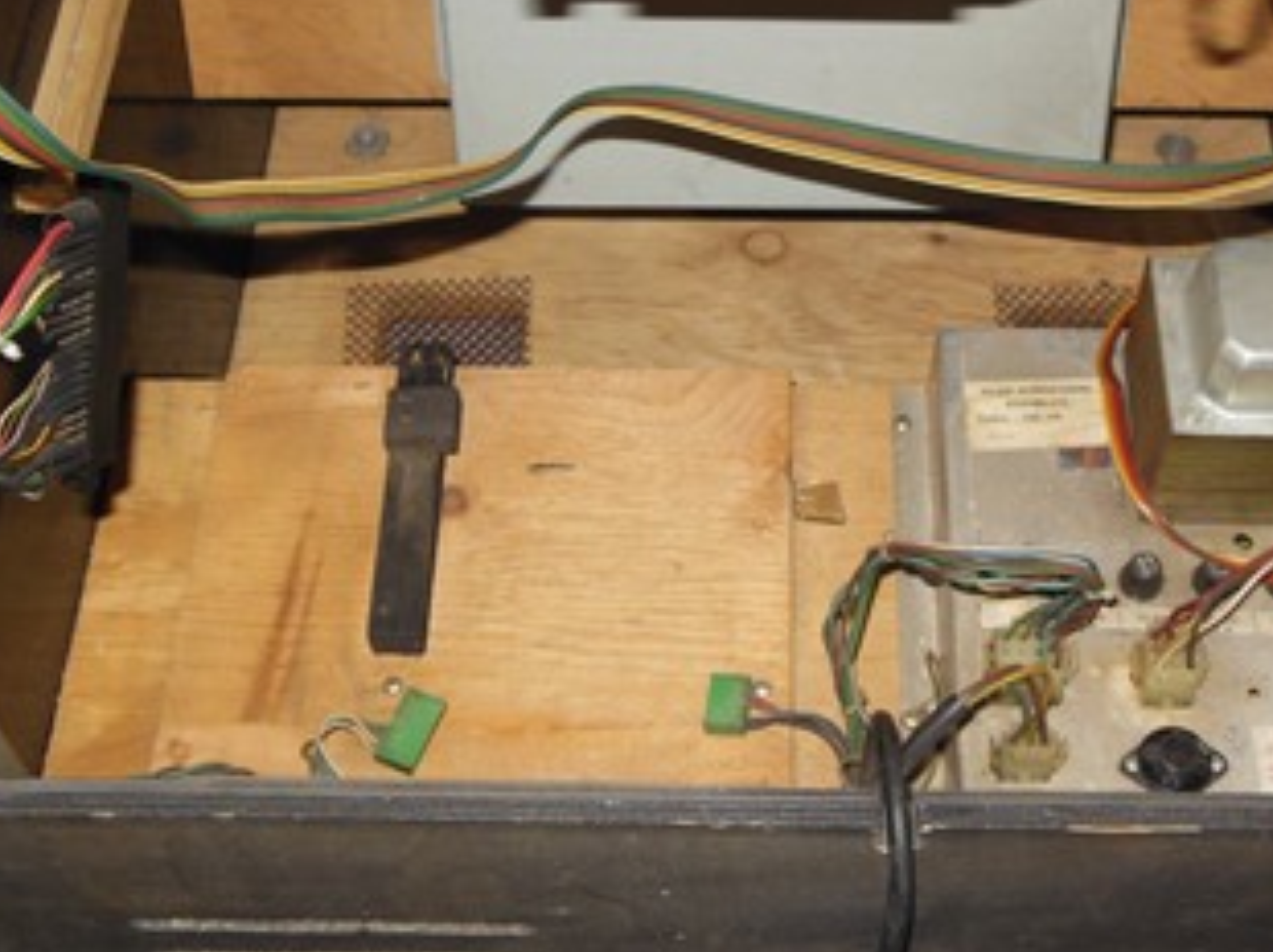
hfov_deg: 34.8
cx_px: 784
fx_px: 2021
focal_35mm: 55
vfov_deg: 26.4
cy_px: 336
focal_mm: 6.8
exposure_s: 1/30
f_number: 3.6
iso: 200
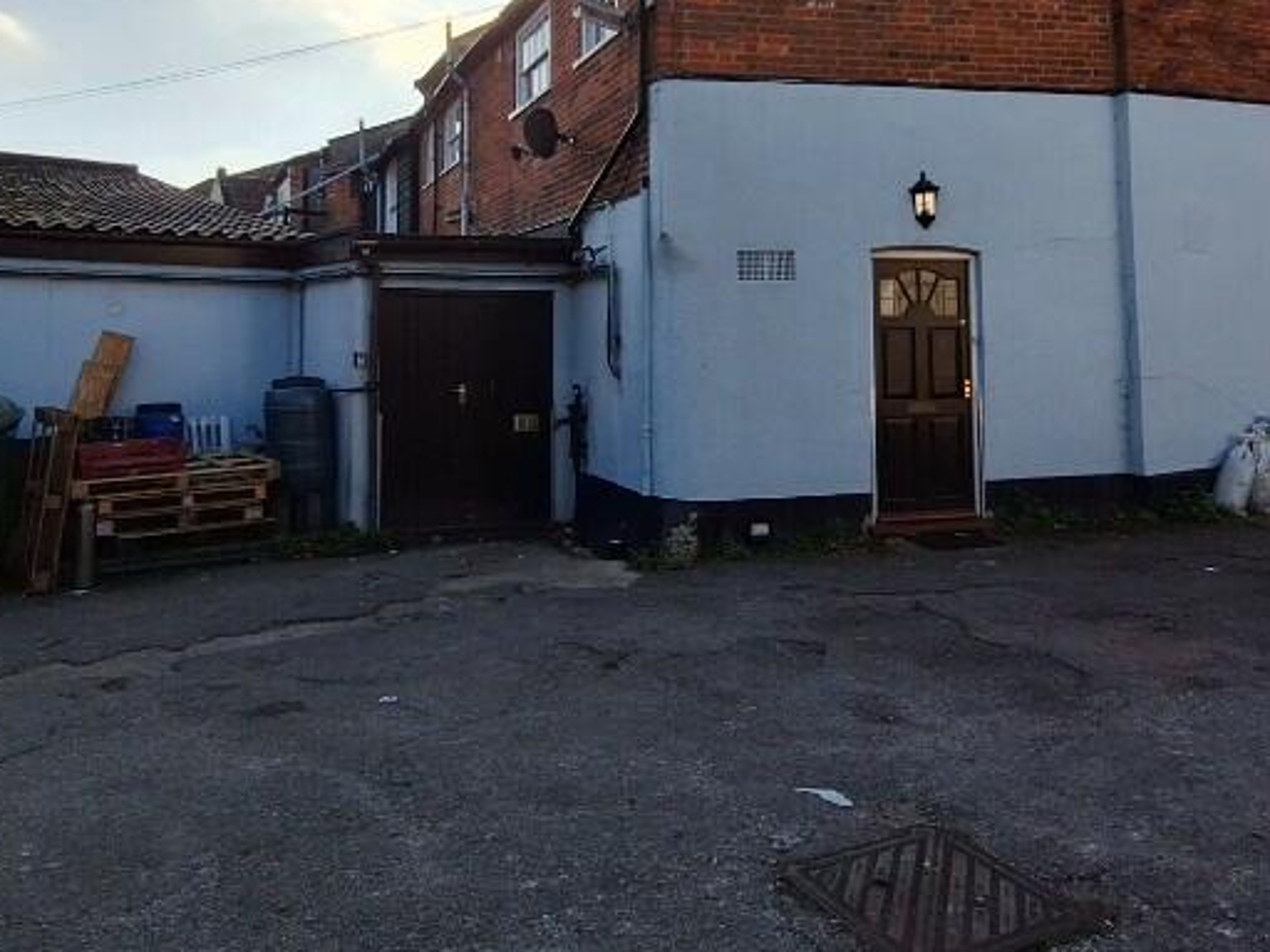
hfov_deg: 67.2
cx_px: 598
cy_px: 260
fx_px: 954
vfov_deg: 51.2
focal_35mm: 26
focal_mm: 1.74
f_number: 2.2
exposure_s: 1/2020
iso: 40
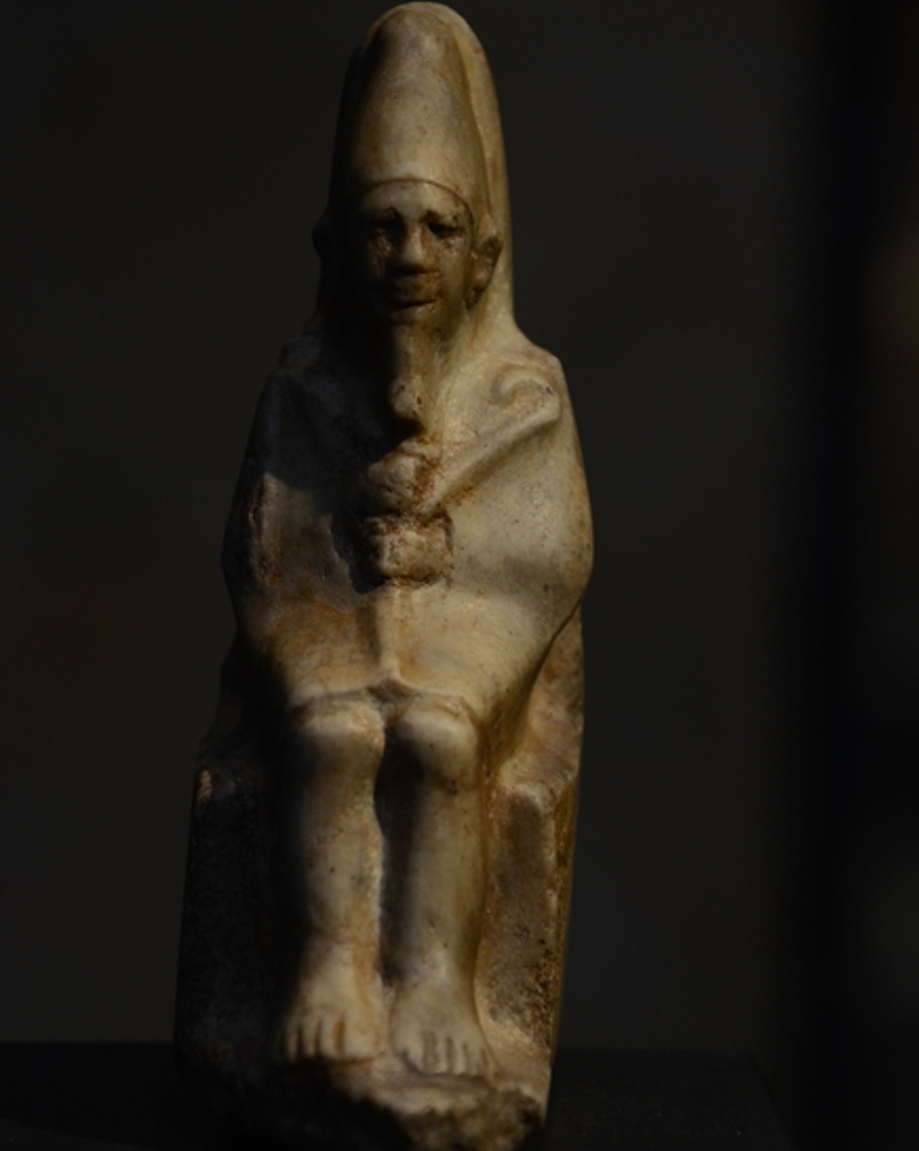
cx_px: 462
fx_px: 5820
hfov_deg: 9.0
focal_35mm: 171
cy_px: 635
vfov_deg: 11.3
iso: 640
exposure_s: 1/80
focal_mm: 100
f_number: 5.6
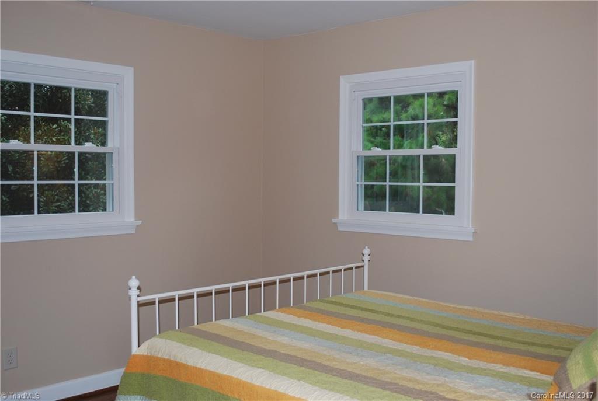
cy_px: 200
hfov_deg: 49.5
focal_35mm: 39
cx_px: 299
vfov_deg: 34.3
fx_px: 649
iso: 200
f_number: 4.2
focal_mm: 26
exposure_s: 1/60
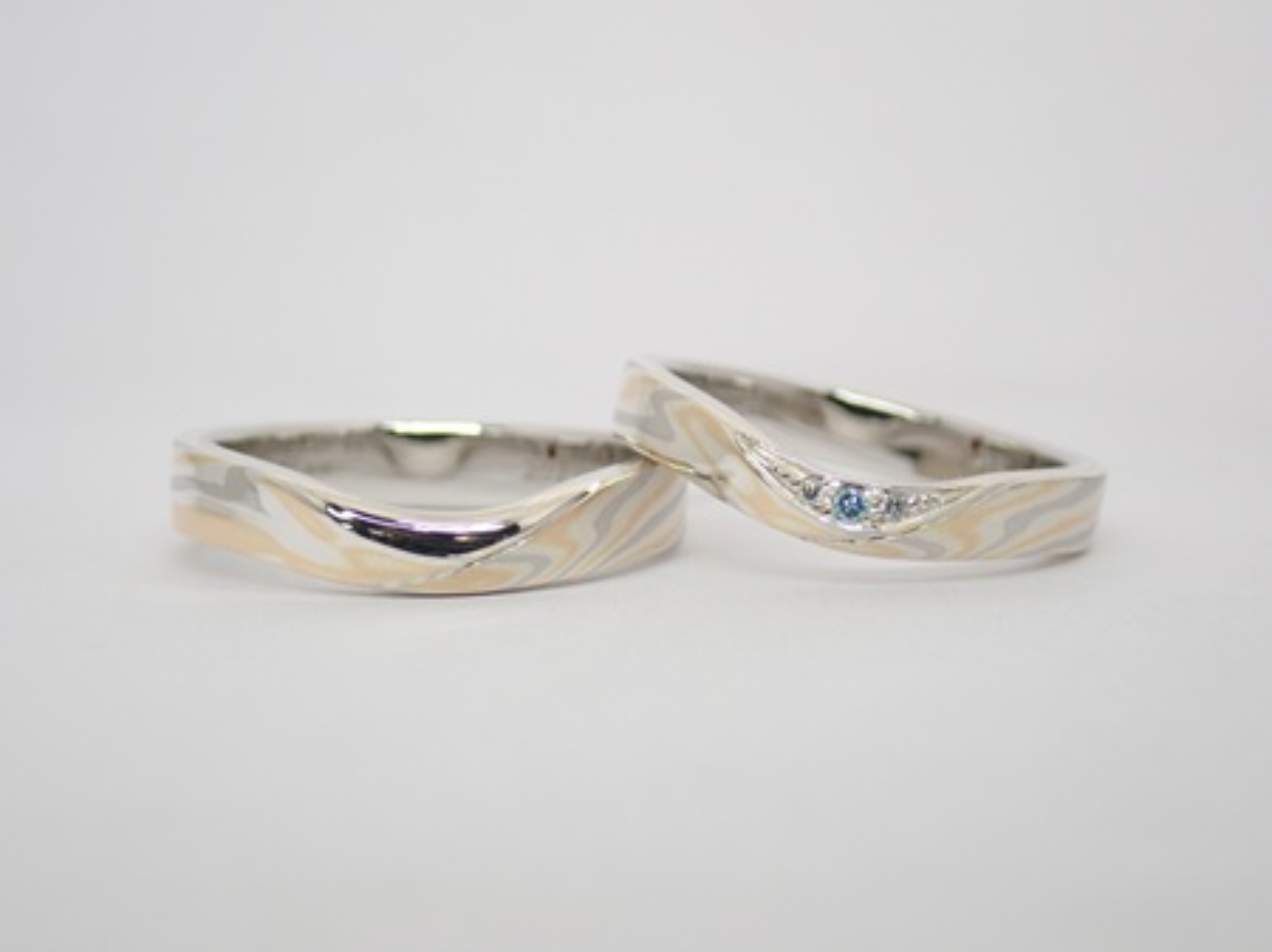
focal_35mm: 77
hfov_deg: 25.3
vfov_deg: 19.1
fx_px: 2828
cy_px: 476
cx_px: 636
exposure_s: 1/125
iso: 200
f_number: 4.1
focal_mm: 13.65
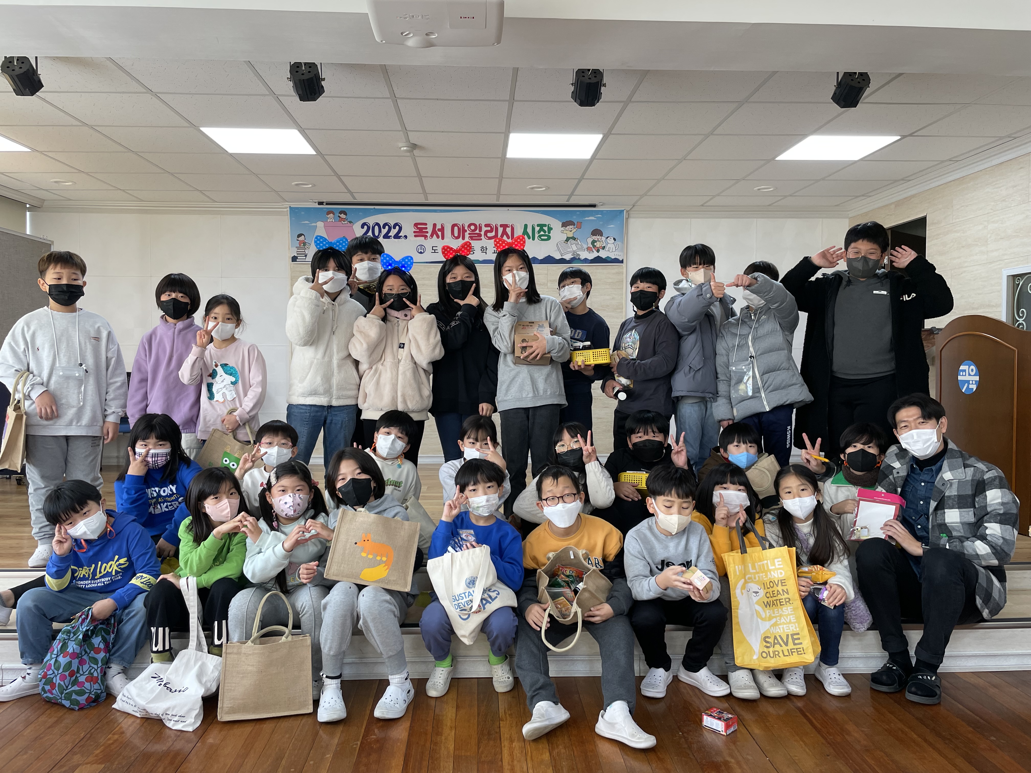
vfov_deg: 53.1
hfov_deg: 67.3
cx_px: 516
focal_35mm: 26
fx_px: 774
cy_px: 386
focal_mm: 4.2
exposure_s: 1/120
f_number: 1.6
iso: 80
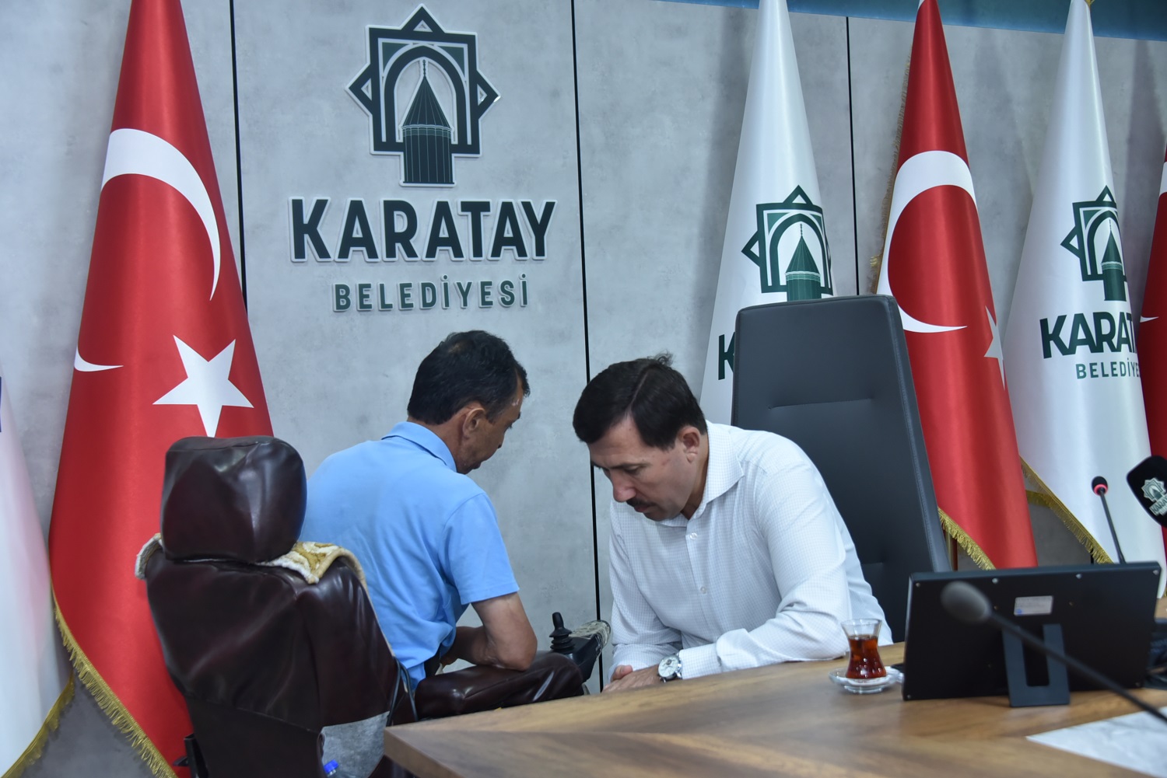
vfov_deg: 24.6
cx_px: 584
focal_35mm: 55
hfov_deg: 36.2
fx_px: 1783
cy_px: 389
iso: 1000
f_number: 5.6
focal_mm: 55
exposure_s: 1/100
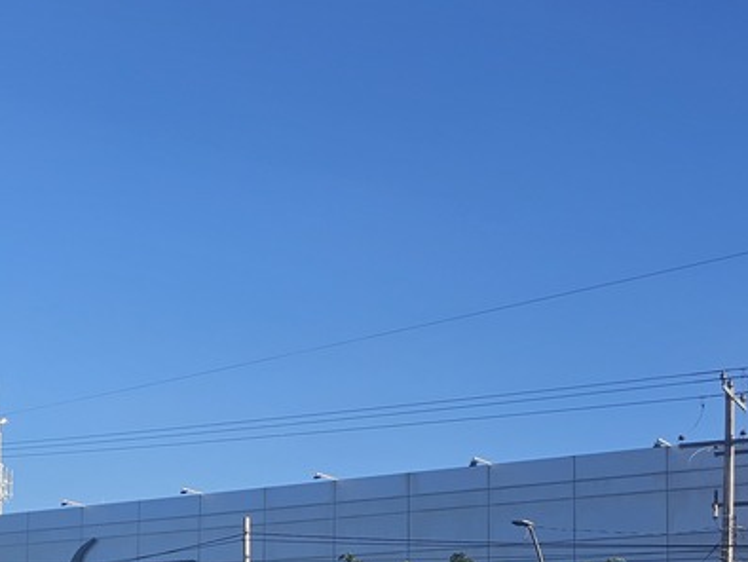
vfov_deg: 19.9
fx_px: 1514
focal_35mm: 70
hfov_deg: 26.2
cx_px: -17
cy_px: 649
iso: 10
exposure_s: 1/640
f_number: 1.7
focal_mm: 6.3
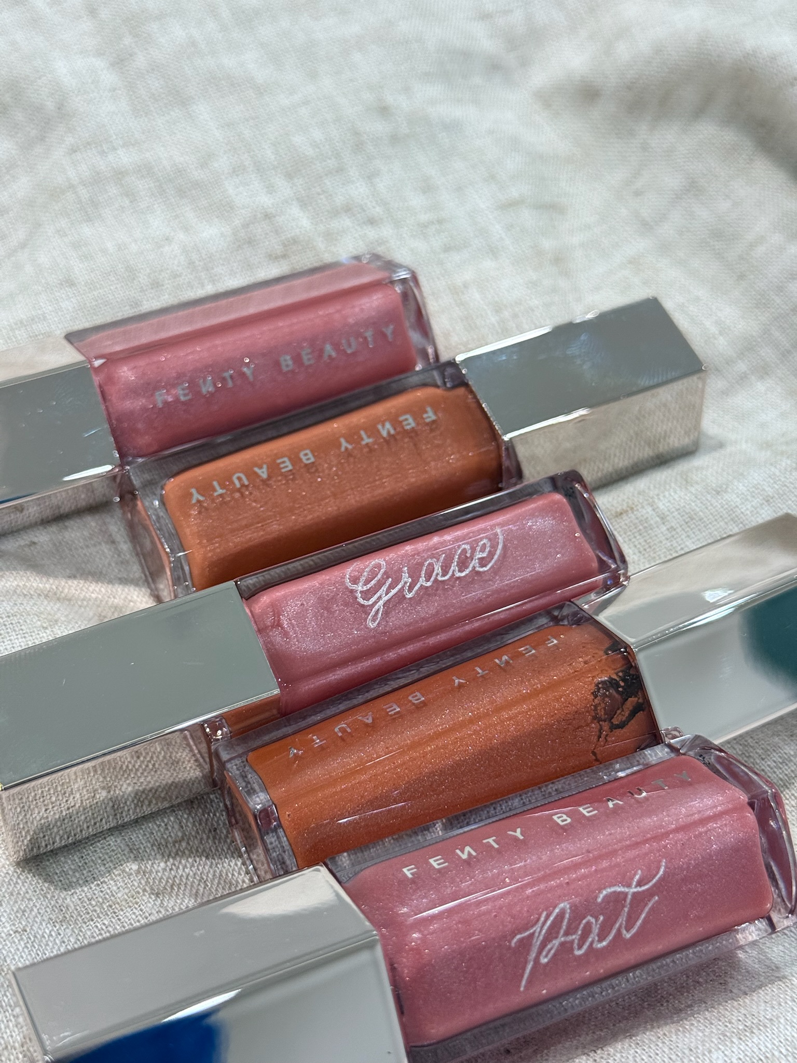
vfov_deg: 39.7
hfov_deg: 30.3
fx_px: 1474
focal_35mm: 48
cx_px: 398
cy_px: 532
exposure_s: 1/39
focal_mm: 6.76
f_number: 1.78
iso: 320
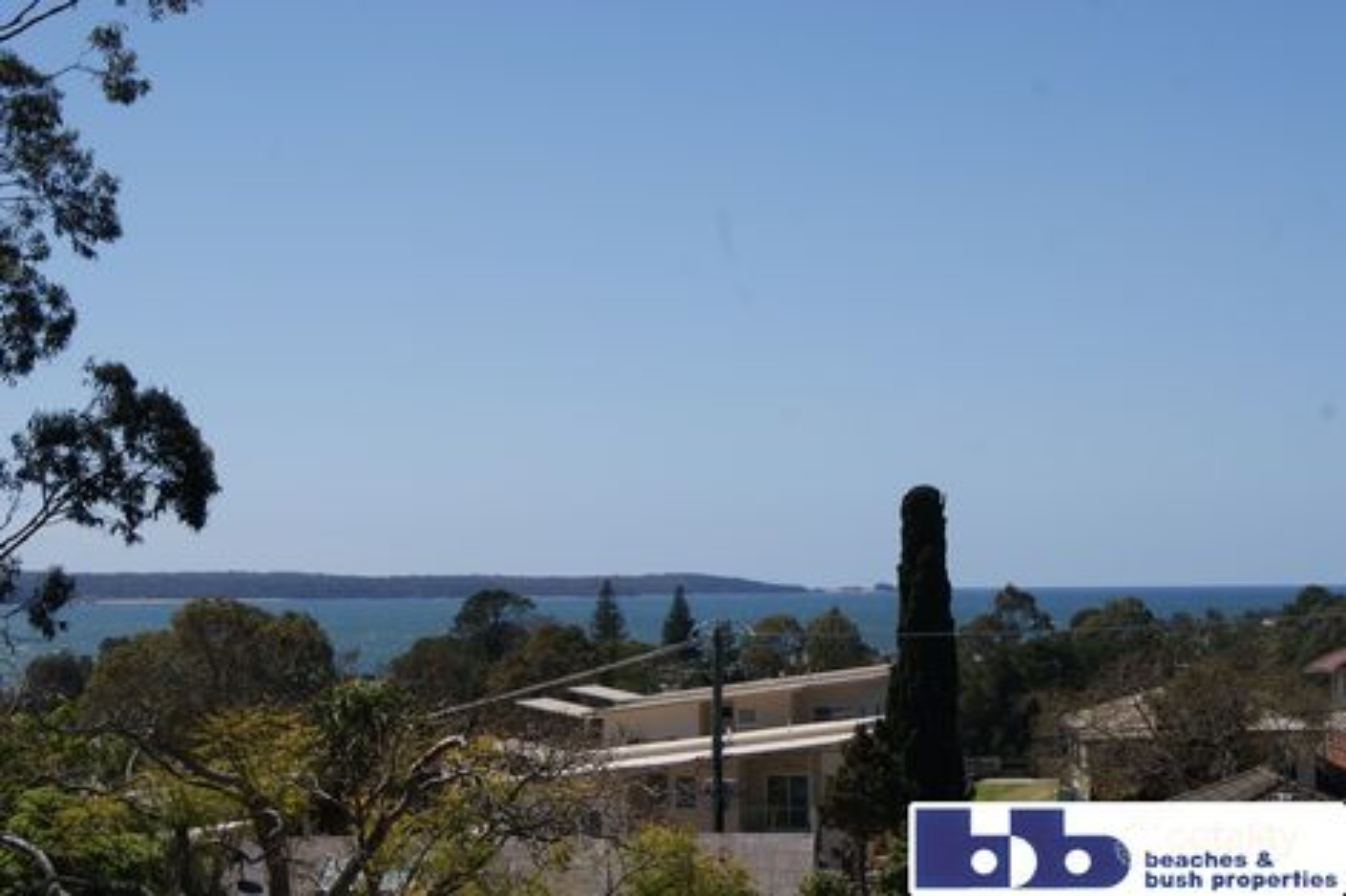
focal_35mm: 82
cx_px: 673
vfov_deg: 16.5
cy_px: 448
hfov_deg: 24.6
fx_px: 3083
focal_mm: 55
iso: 100
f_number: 13
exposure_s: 1/200
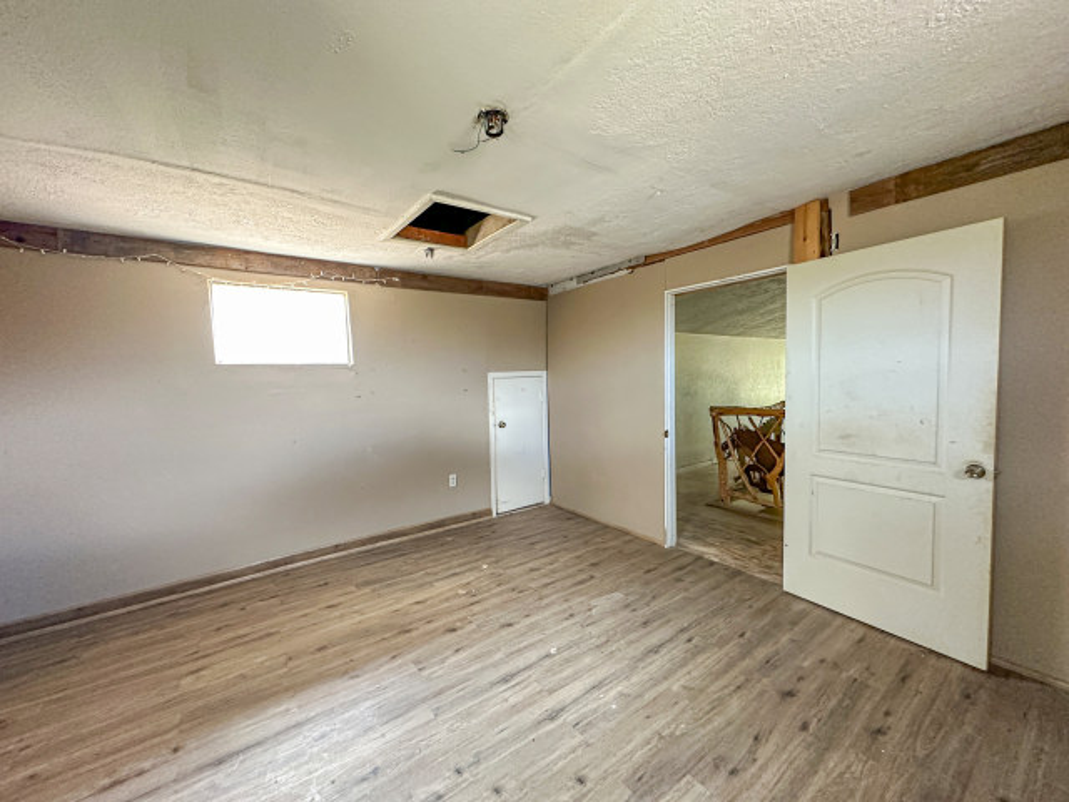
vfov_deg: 85.7
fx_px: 432
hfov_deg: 102.1
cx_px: 534
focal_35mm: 14
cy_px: 401
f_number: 2.2
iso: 320
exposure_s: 1/97
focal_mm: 2.22
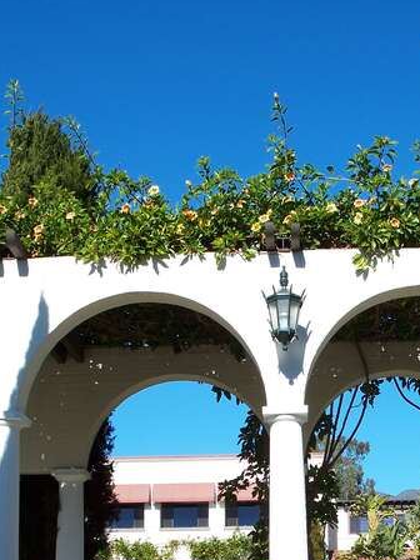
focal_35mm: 66
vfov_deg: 29.0
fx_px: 1068
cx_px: 294
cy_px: 414
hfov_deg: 22.1
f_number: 4
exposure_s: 1/500
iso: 64
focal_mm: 7.8
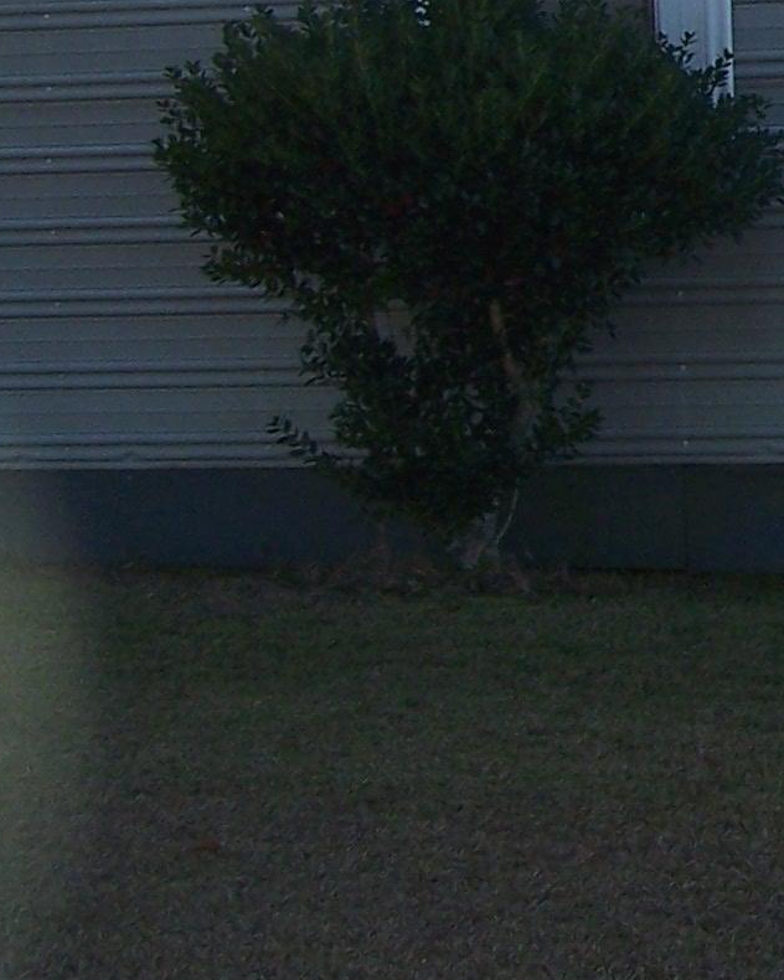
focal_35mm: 121
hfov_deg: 11.7
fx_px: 3510
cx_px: 1460
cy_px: -33
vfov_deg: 15.6
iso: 80
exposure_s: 1/400
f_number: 2.8
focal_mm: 6.3
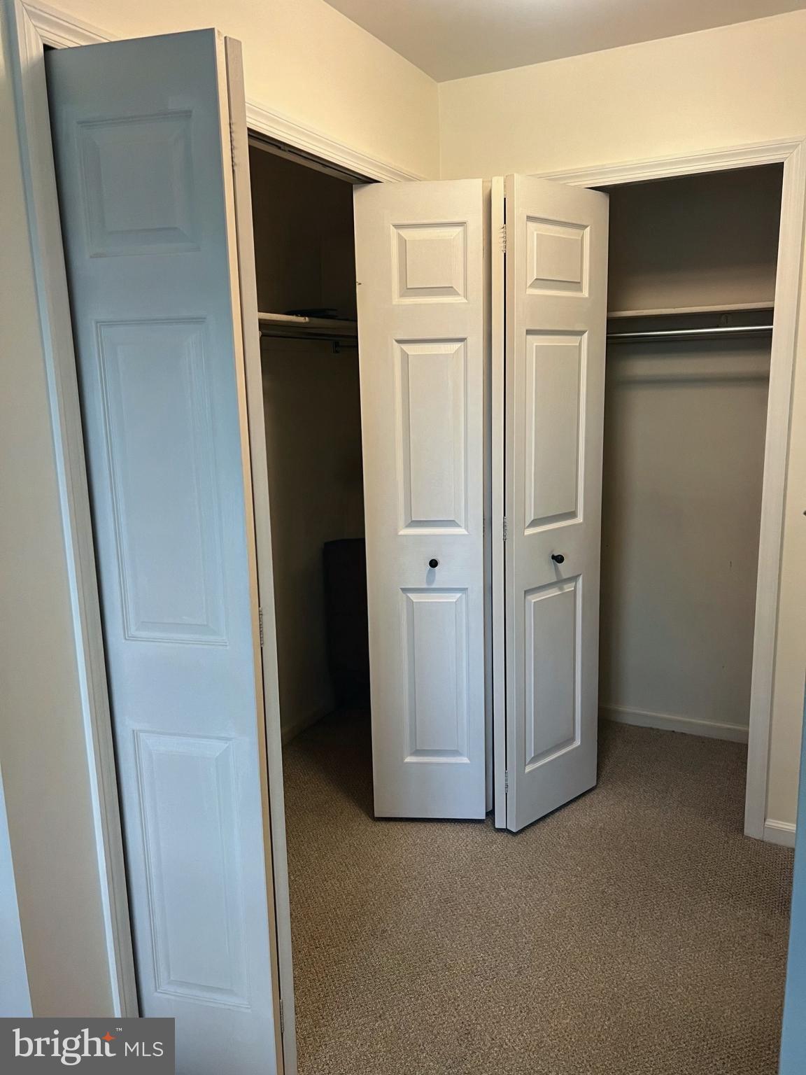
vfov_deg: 67.3
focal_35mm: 26
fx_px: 807
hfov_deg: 53.1
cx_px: 403
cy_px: 538
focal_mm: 5.7
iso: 320
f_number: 1.5
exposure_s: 1/60
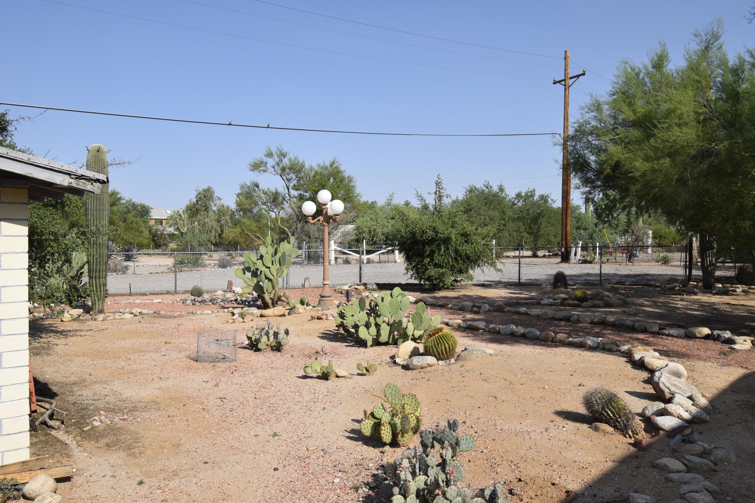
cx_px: 378
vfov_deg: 43.6
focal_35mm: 30
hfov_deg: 61.9
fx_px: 629
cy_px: 252
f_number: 10
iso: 200
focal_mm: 20
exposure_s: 1/400
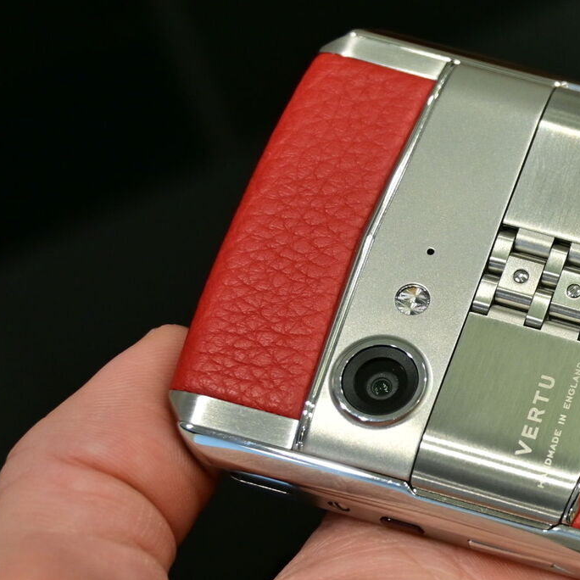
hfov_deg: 17.5
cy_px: 365
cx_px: 766
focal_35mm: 93
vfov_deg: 18.7
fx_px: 1763
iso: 250
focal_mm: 26
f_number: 4.5
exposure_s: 1/40
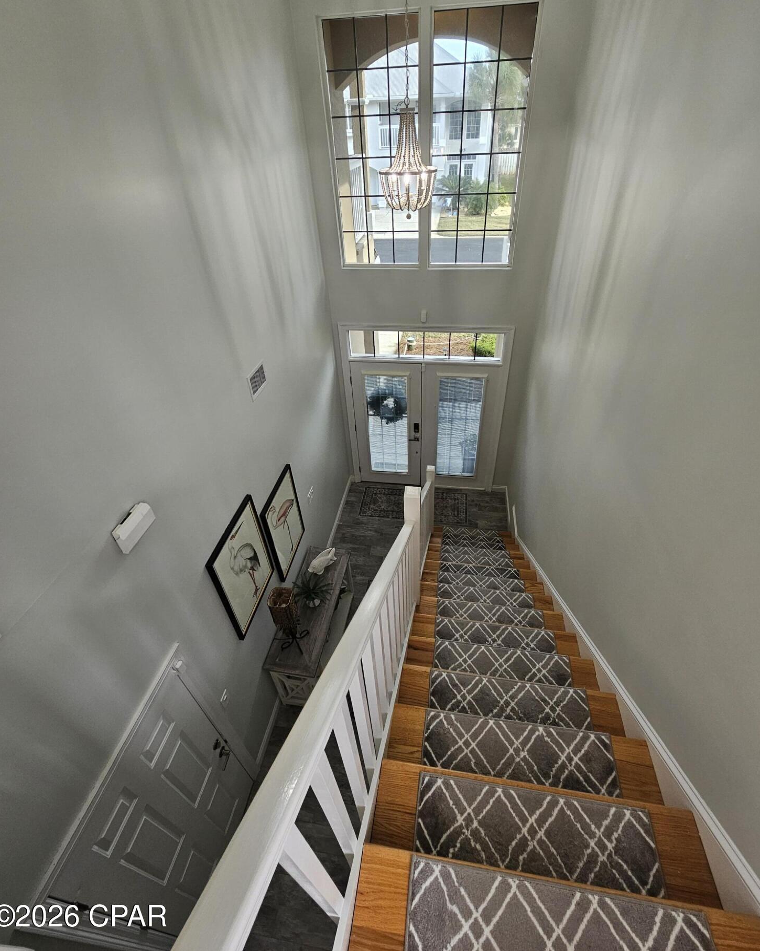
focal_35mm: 14
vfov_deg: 100.5
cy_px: 440
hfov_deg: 88.0
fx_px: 394
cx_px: 383
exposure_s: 1/60
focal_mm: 2.2
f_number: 2.2
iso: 100
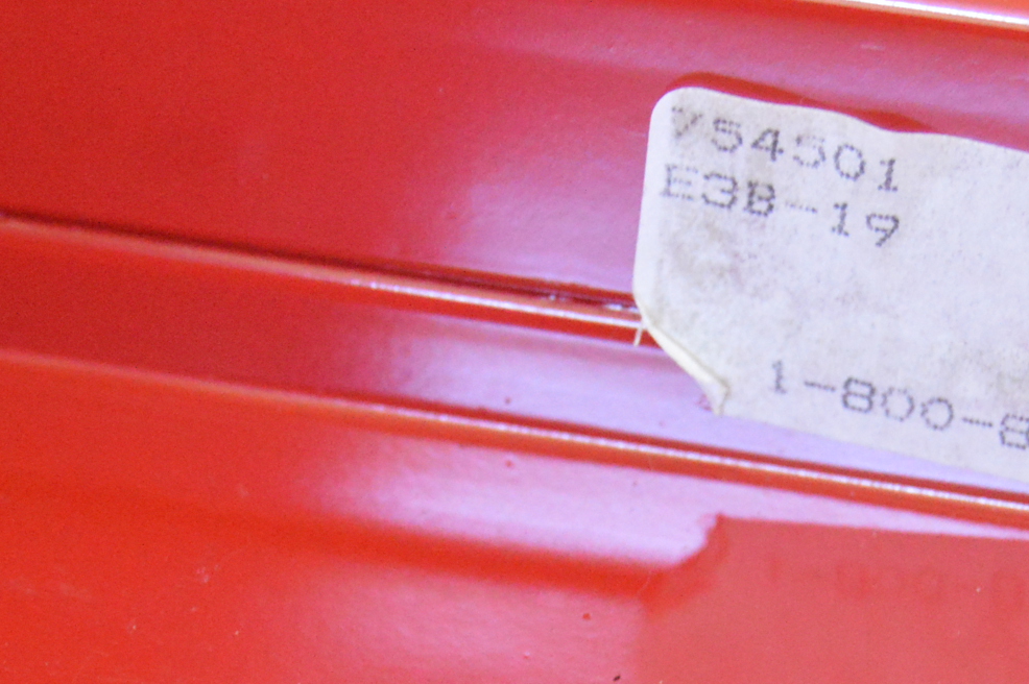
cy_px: 575
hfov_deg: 11.2
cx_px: 708
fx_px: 5227
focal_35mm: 183
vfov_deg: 7.5
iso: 3200
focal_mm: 40
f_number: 5
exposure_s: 1/25
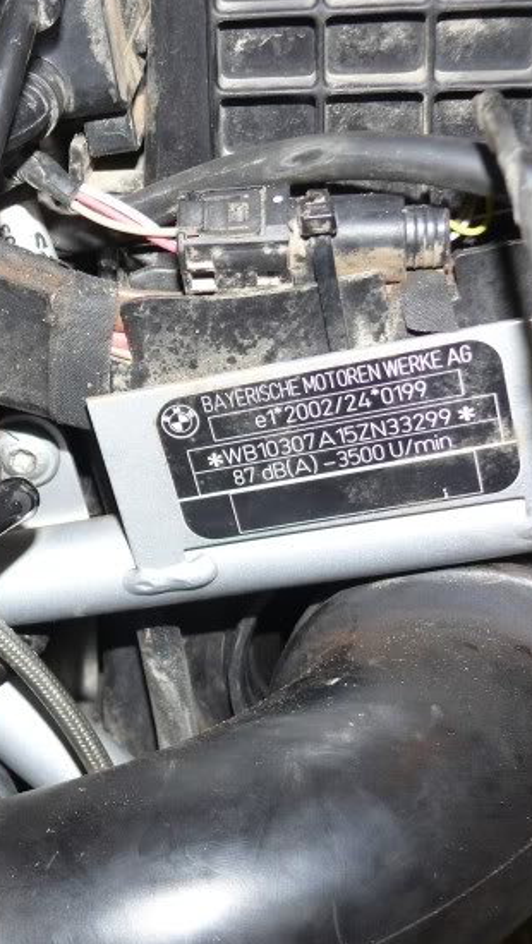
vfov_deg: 36.6
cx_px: -77
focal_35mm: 57
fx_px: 1427
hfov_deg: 20.0
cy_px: 487
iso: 100
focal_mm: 7.7
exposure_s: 1/30
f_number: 2.8
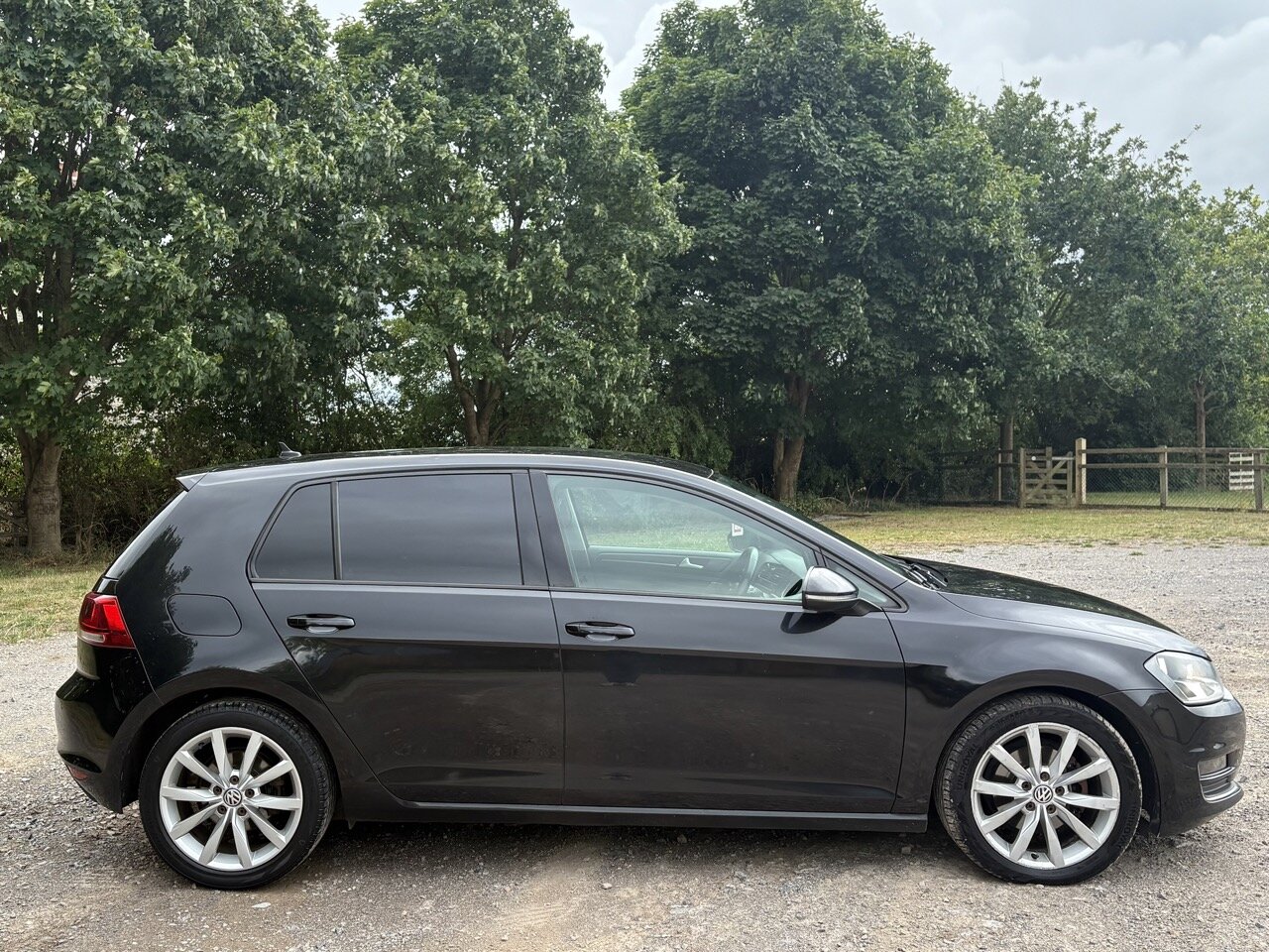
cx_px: 634
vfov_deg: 53.1
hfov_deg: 67.3
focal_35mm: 26
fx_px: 953
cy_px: 476
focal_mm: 5.96
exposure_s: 1/791
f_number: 1.6
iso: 64
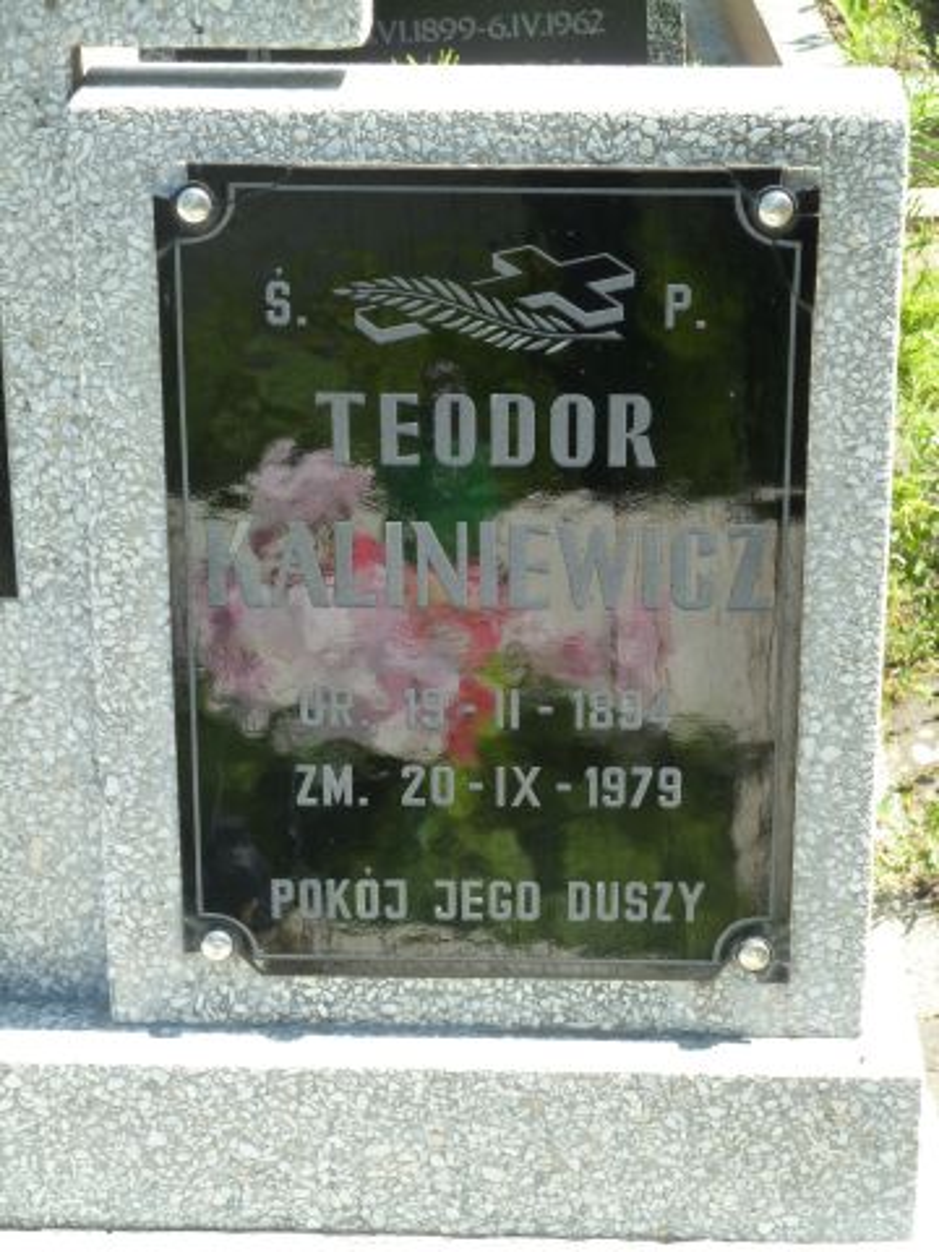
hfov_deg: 15.4
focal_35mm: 96
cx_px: 470
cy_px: 626
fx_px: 3472
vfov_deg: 20.4
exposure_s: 1/125
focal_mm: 15.8
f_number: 4.3
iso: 125
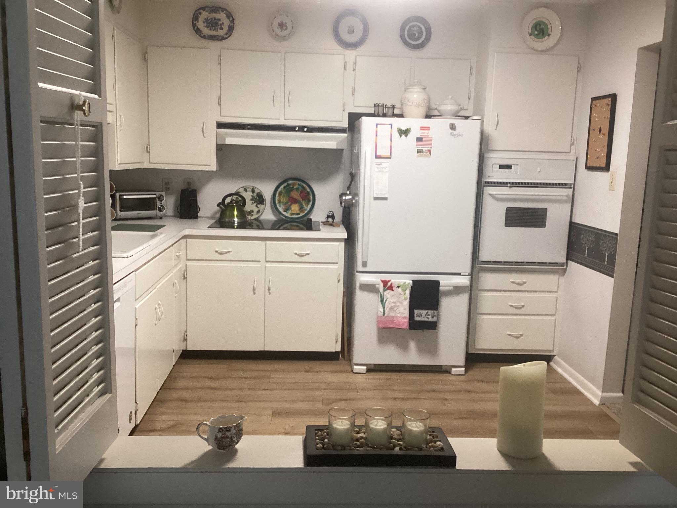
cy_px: 254
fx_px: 606
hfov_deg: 58.4
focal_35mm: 31
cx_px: 338
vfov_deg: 45.4
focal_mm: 3.3
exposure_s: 1/60
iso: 200
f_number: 2.4
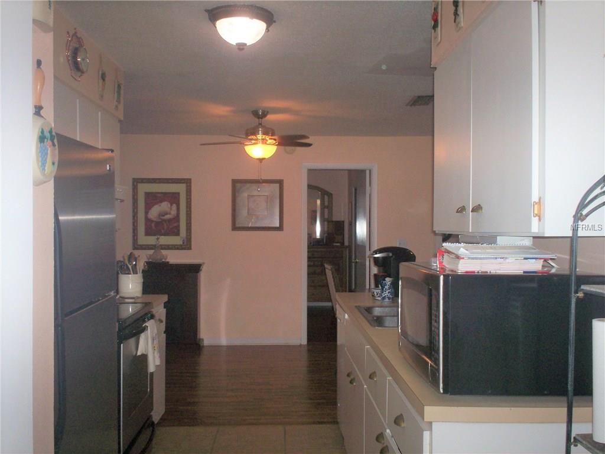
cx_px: 302
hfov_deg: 51.4
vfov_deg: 39.7
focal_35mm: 36
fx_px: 629
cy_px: 227
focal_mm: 6
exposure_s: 1/60
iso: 140
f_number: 4.5
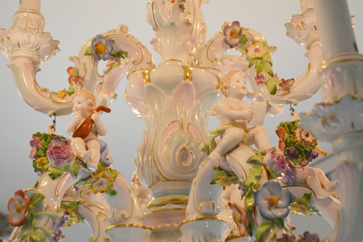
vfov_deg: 25.1
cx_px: 182
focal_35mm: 54
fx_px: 544
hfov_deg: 36.9
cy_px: 121
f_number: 5
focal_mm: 36
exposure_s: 1/80
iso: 400
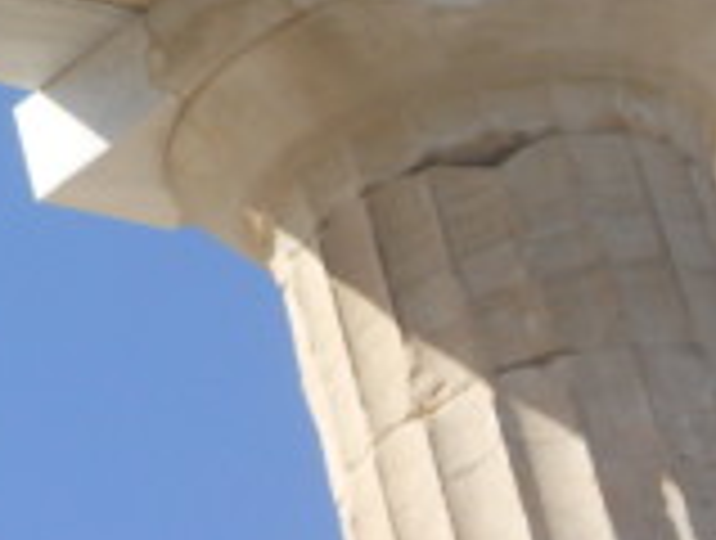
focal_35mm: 309
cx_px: -644
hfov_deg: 6.2
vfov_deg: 4.8
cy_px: -522
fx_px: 6406
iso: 80
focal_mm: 13.9
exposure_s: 1/320
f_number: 5.9
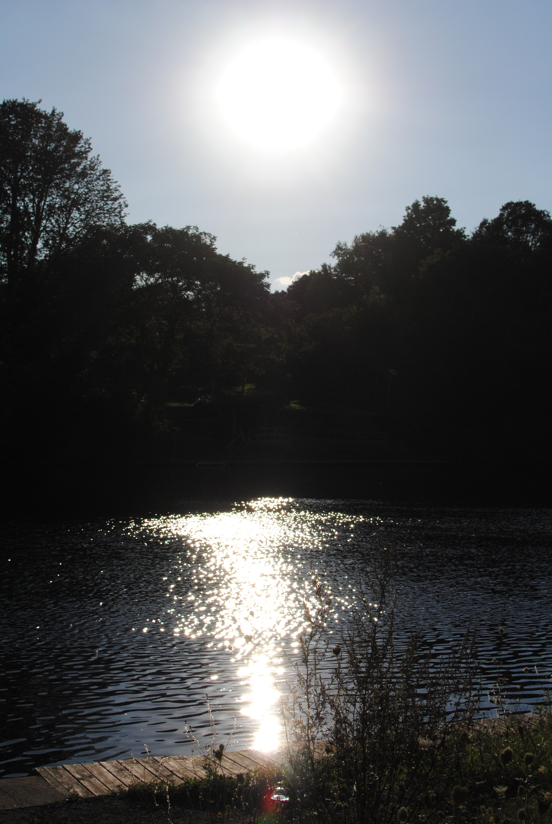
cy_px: 412
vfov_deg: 37.8
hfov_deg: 25.8
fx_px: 1204
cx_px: 276
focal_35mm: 52
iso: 400
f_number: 7.1
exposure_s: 1/4000
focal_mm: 35
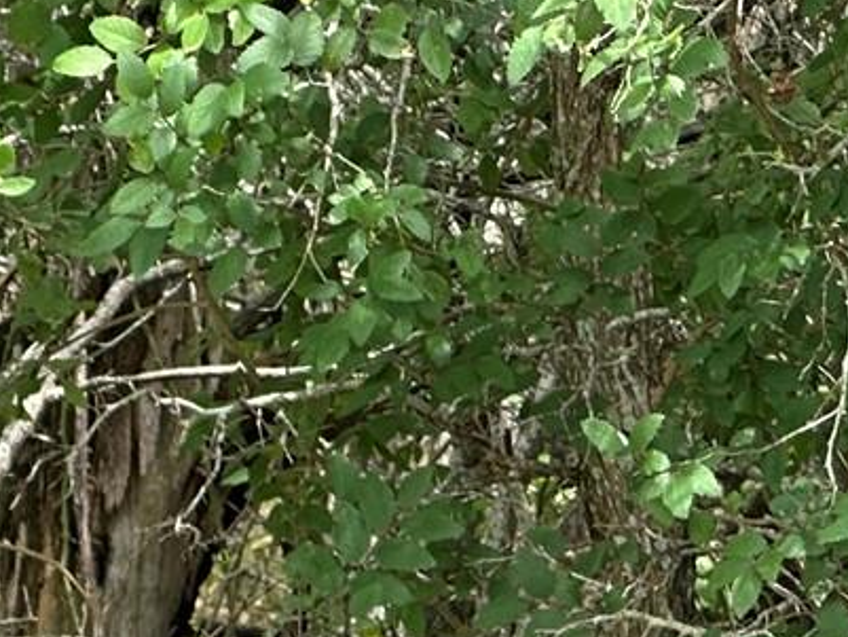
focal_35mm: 393
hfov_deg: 5.0
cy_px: 1577
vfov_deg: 3.7
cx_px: 332
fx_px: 9630
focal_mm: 9
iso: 32
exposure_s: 1/121
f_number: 2.8
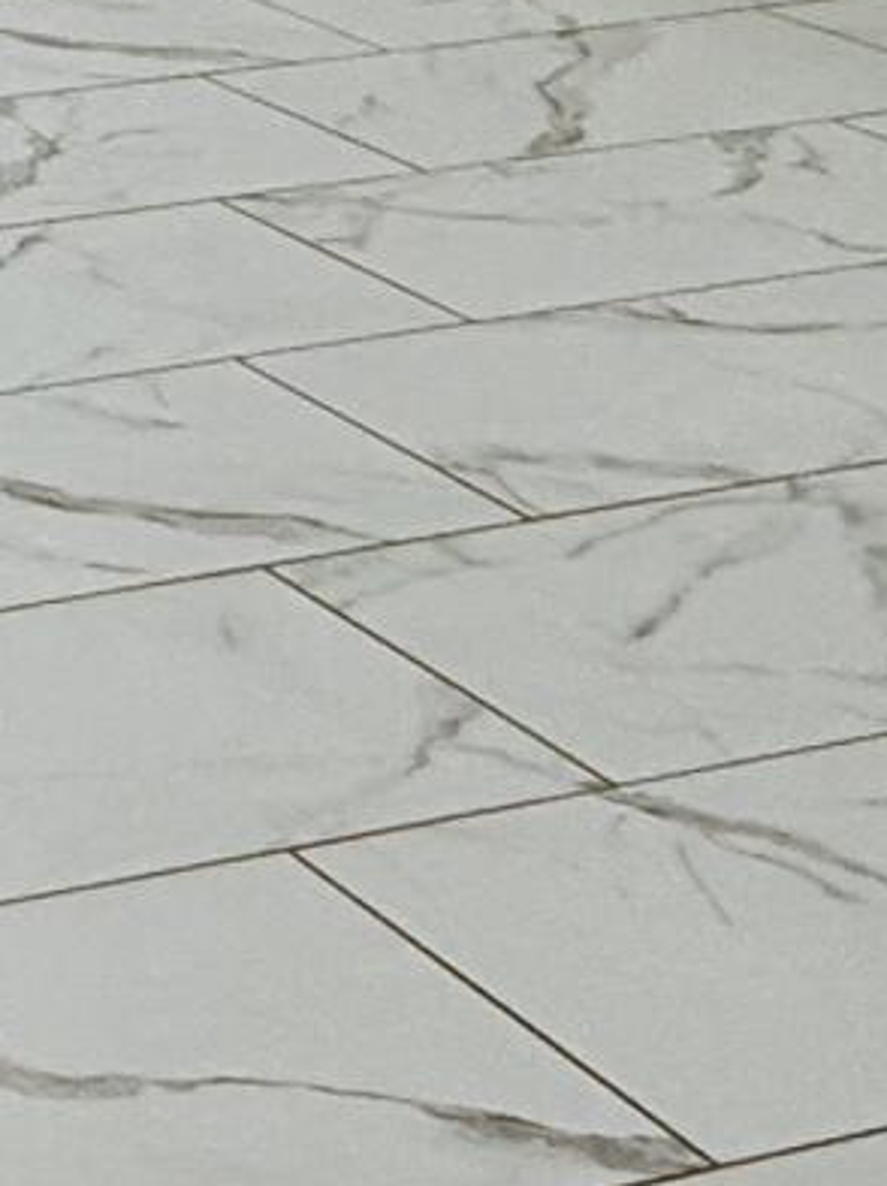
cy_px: -459
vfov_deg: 17.0
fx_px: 3662
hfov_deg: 11.7
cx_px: -1146
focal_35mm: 107
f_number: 2.2
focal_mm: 2.22
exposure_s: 1/184
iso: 50
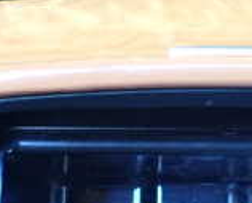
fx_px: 829
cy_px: 139
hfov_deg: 17.1
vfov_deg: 13.9
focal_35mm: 111
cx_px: 220
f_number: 2.3
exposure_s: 1/60
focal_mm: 5.4
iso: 800
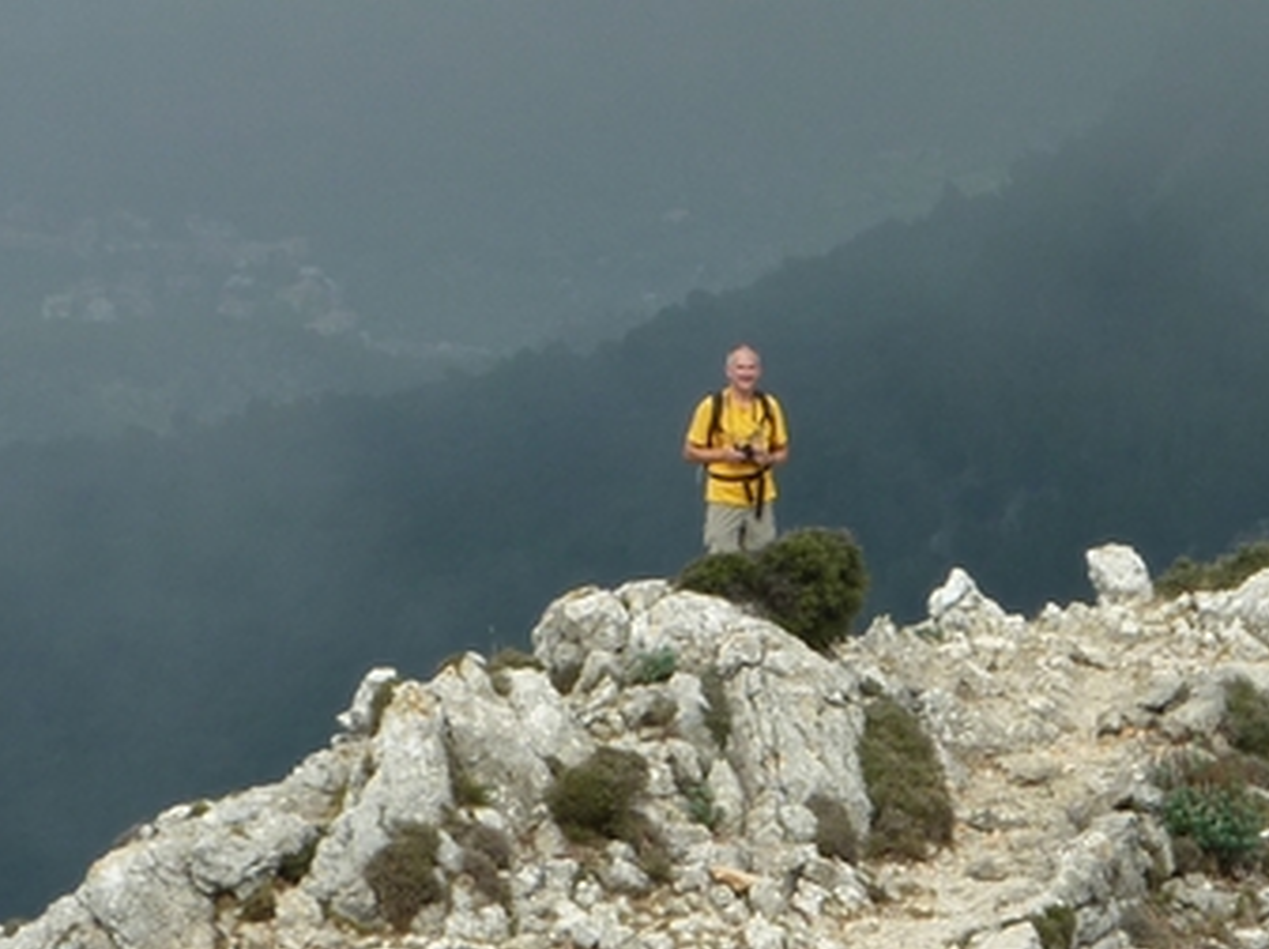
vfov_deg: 3.9
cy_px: 422
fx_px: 13842
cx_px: 697
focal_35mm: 378
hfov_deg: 5.2
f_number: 4.5
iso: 80
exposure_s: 1/400
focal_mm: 24.1
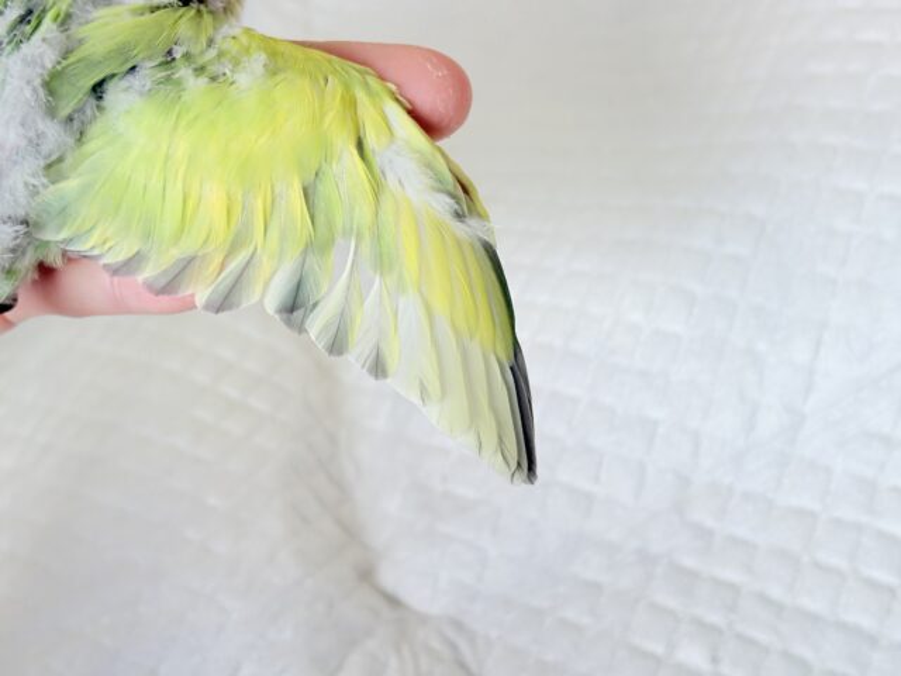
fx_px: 1353
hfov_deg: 36.8
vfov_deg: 28.0
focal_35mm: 52
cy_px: 338
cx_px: 450
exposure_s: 1/187
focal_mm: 5.96
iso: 50
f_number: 1.6
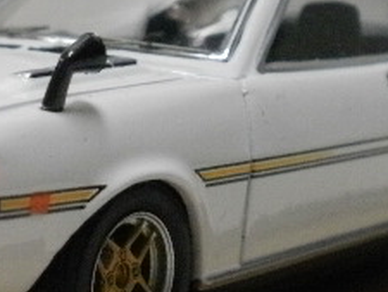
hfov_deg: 15.7
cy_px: 145
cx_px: 90
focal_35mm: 125
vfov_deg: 11.9
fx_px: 1402
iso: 400
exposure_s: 1/25
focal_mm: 7.7
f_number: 4
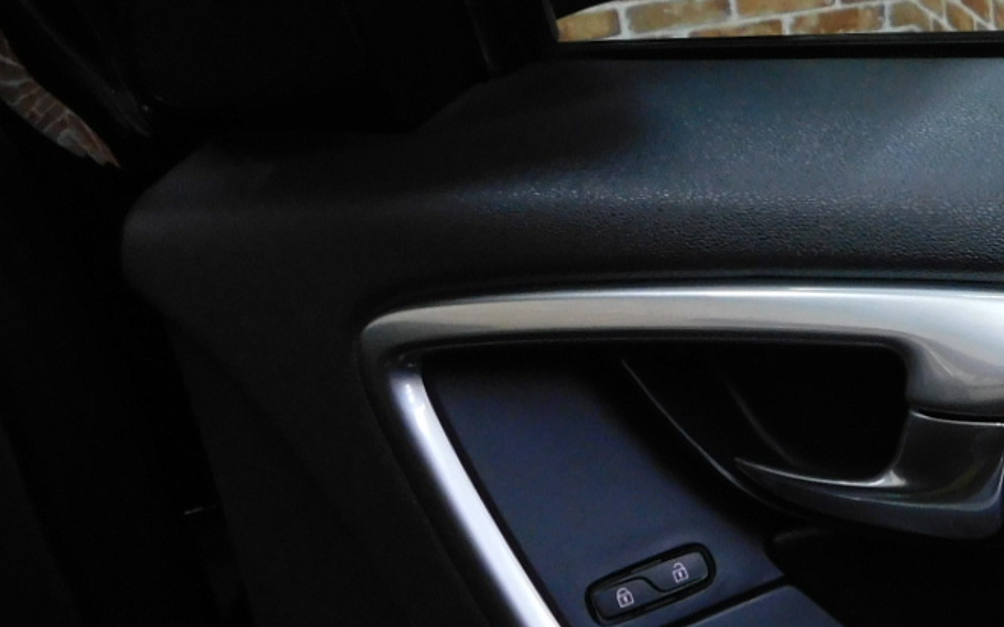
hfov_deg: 30.8
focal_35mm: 59
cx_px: 1104
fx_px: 1614
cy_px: 342
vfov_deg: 22.0
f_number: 3
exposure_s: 1/30
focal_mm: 4
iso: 320
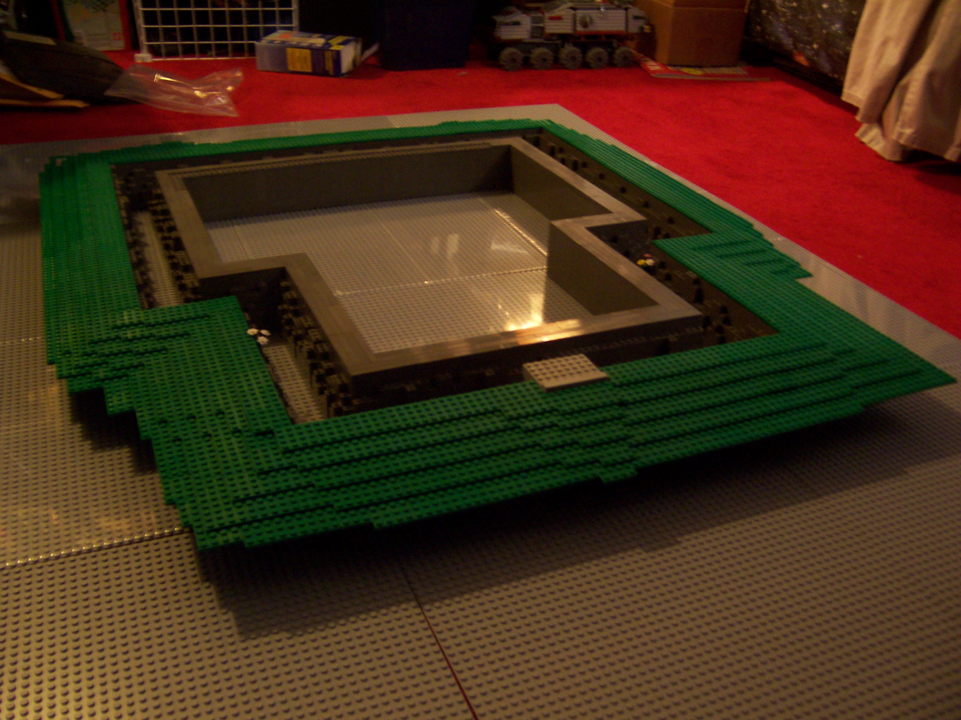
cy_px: 360
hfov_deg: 55.4
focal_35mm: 33
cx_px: 480
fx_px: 916
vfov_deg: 42.9
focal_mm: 5.5
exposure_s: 1/8
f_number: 2.8
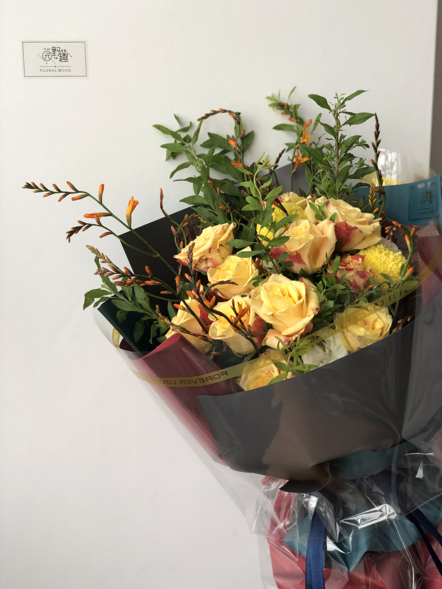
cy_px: 294
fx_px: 885
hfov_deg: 28.0
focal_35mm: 52
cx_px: 221
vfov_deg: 36.8
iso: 50
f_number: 2.4
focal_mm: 6
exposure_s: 1/60
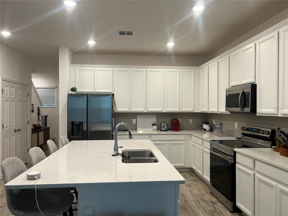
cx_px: 144
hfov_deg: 67.3
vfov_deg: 53.1
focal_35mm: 26
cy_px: 108
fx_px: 216
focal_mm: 5.7
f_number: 1.5
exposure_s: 1/120
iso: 125
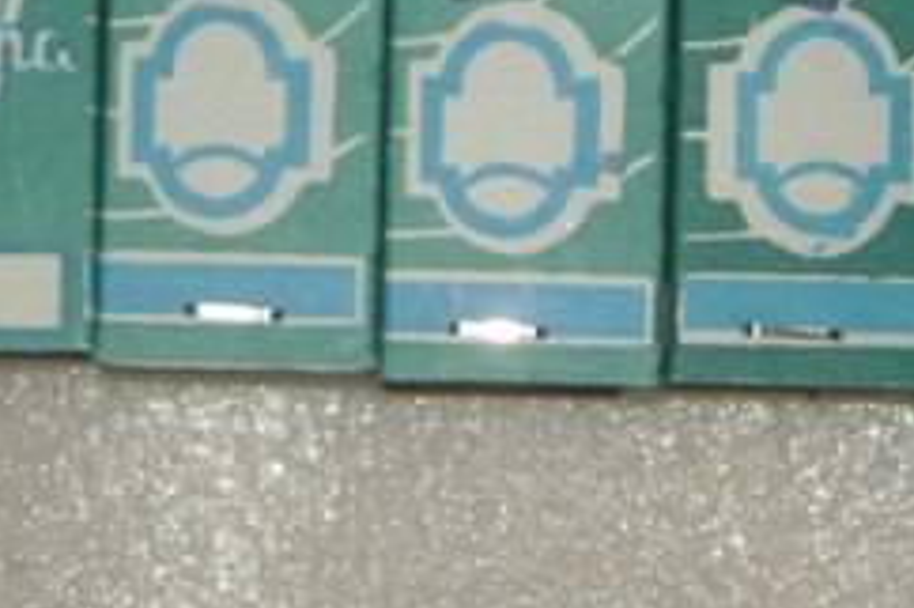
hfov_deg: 13.3
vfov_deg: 8.8
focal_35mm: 155
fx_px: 3932
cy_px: 117
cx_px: 446
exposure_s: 1/60
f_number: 3.5
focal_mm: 7.5
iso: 64
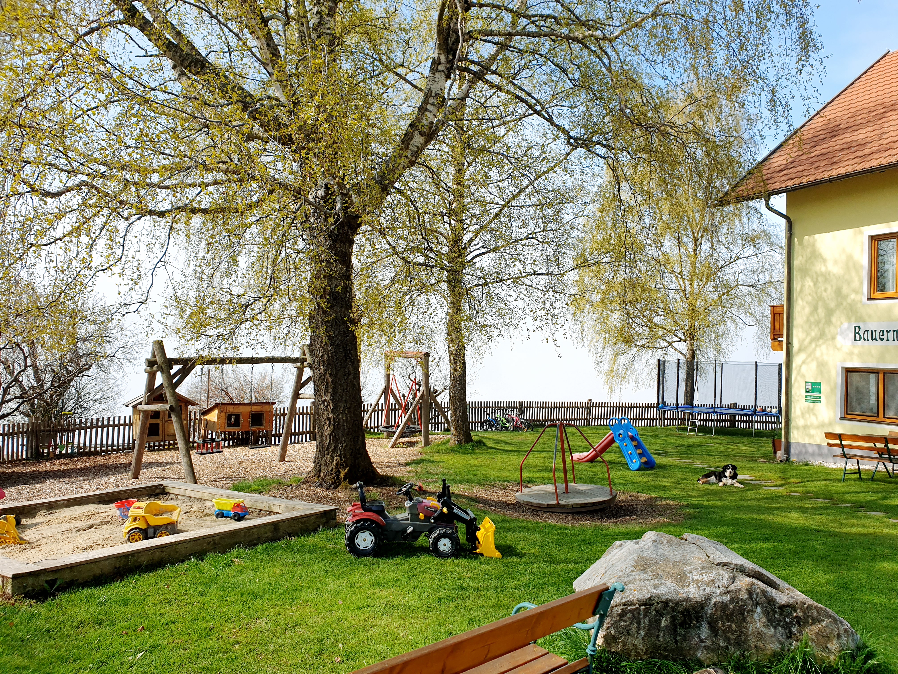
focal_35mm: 26
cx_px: 449
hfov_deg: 67.3
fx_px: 674
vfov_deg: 53.1
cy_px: 337
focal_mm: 4.3
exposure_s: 1/1379
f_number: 2.4
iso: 50
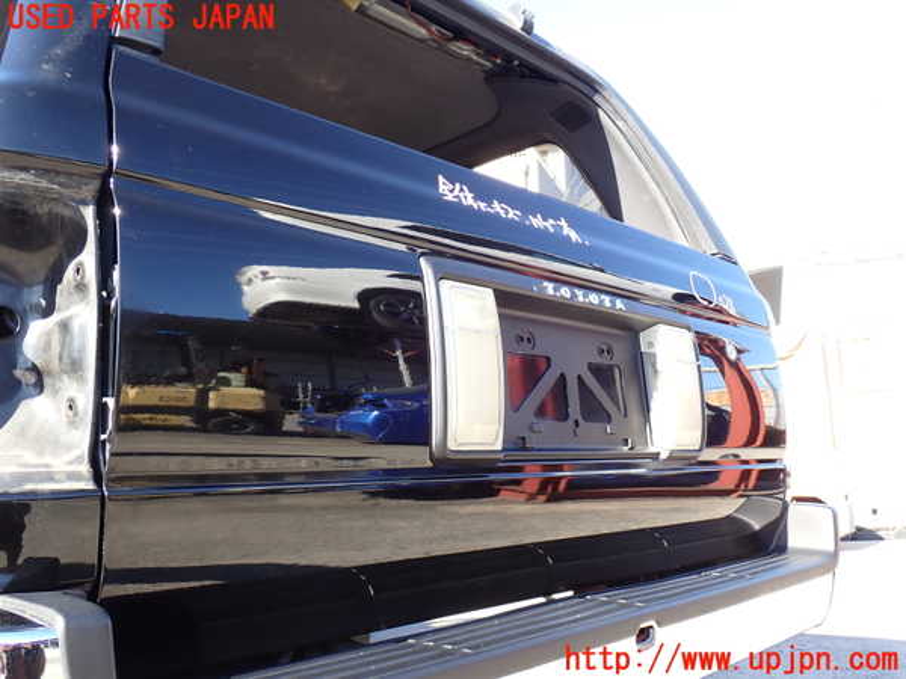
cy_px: 340
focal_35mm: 32
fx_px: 838
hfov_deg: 56.8
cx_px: 453
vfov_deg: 44.2
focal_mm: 5.79
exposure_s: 1/125
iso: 100
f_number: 3.2
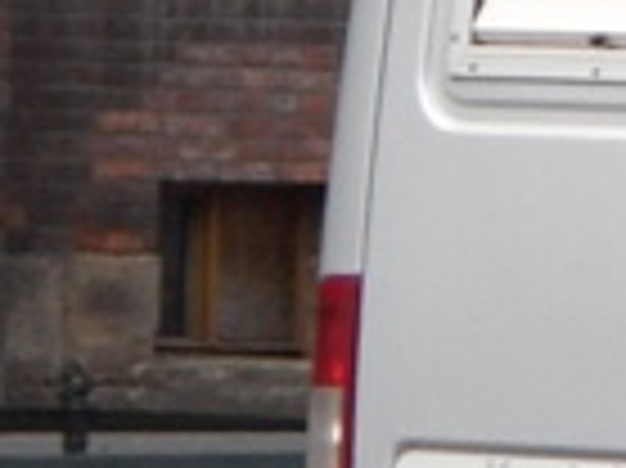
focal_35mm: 1004
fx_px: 18141
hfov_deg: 2.0
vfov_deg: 1.5
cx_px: 2054
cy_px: -76
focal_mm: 24
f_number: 6.1
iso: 100
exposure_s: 1/90
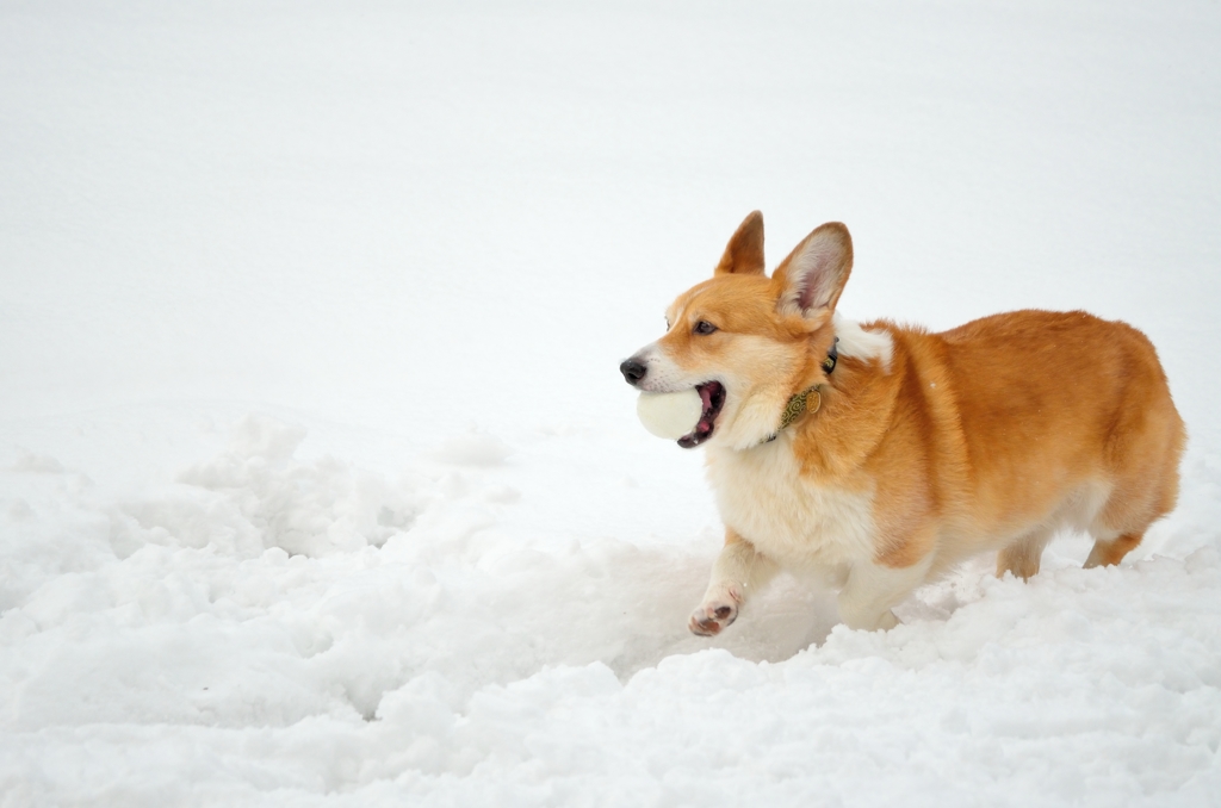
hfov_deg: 2.8
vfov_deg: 1.8
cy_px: 404
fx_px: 25382
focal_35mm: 750
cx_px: 610
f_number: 6.3
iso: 500
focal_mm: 500
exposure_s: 1/1600
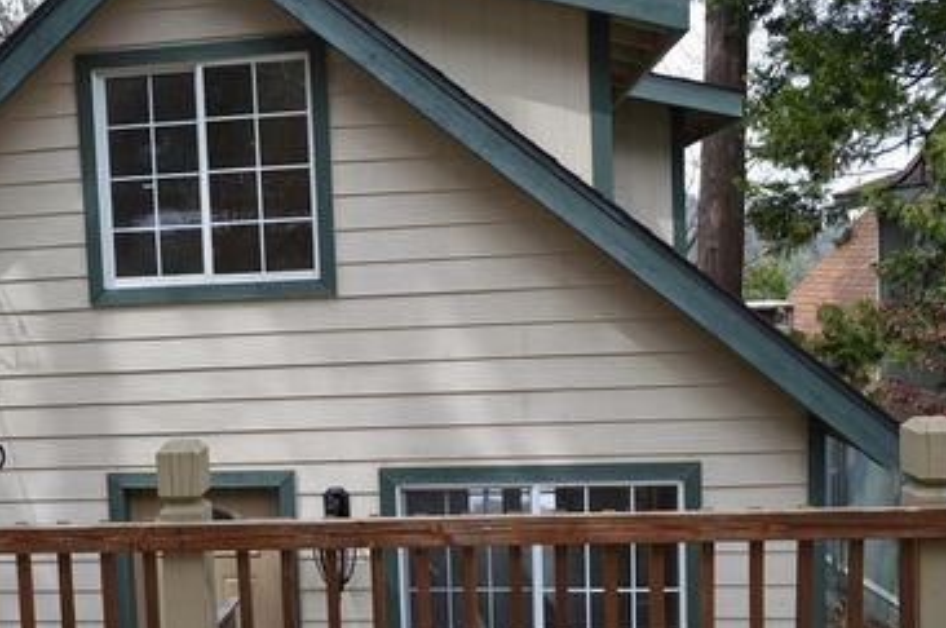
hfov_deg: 46.7
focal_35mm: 41
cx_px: 310
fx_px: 1076
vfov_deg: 32.5
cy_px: 367
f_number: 6.3
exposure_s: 1/160
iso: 100
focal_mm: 20
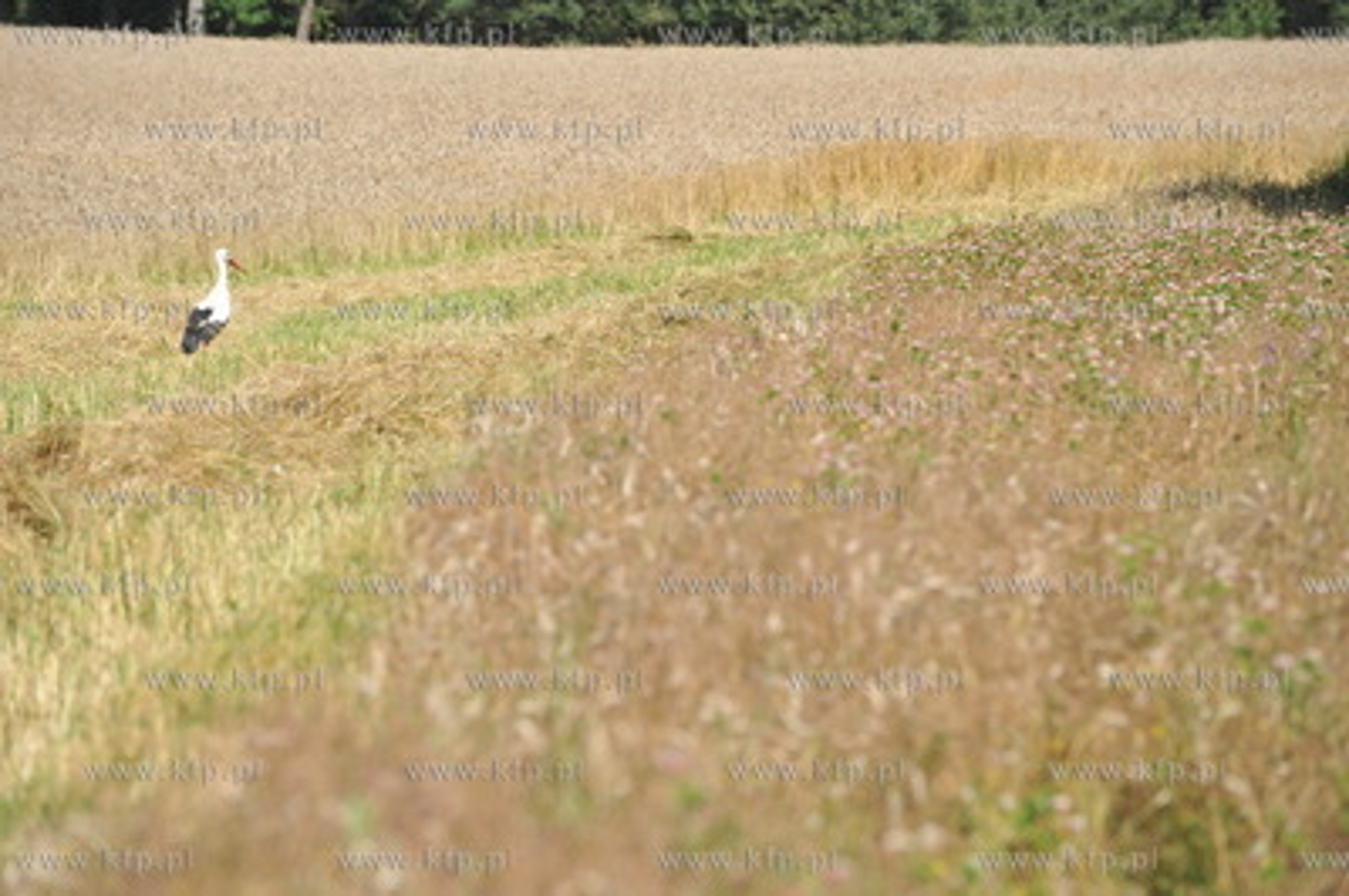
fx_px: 7488
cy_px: 448
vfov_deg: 6.9
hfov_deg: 10.3
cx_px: 674
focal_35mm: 200
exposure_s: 1/1000
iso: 320
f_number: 6.3
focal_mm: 200
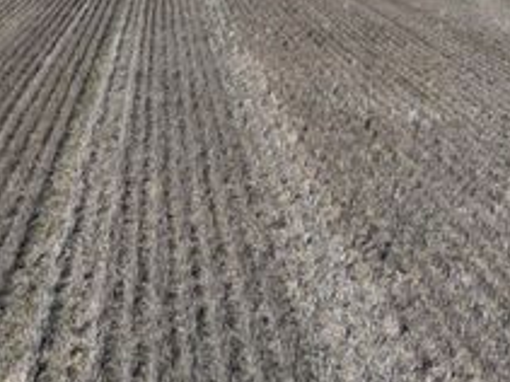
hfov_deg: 38.5
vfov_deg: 28.2
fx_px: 722
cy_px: 17
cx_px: 167
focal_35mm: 49
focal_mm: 12.29
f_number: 2.8
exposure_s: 1/2000
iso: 100
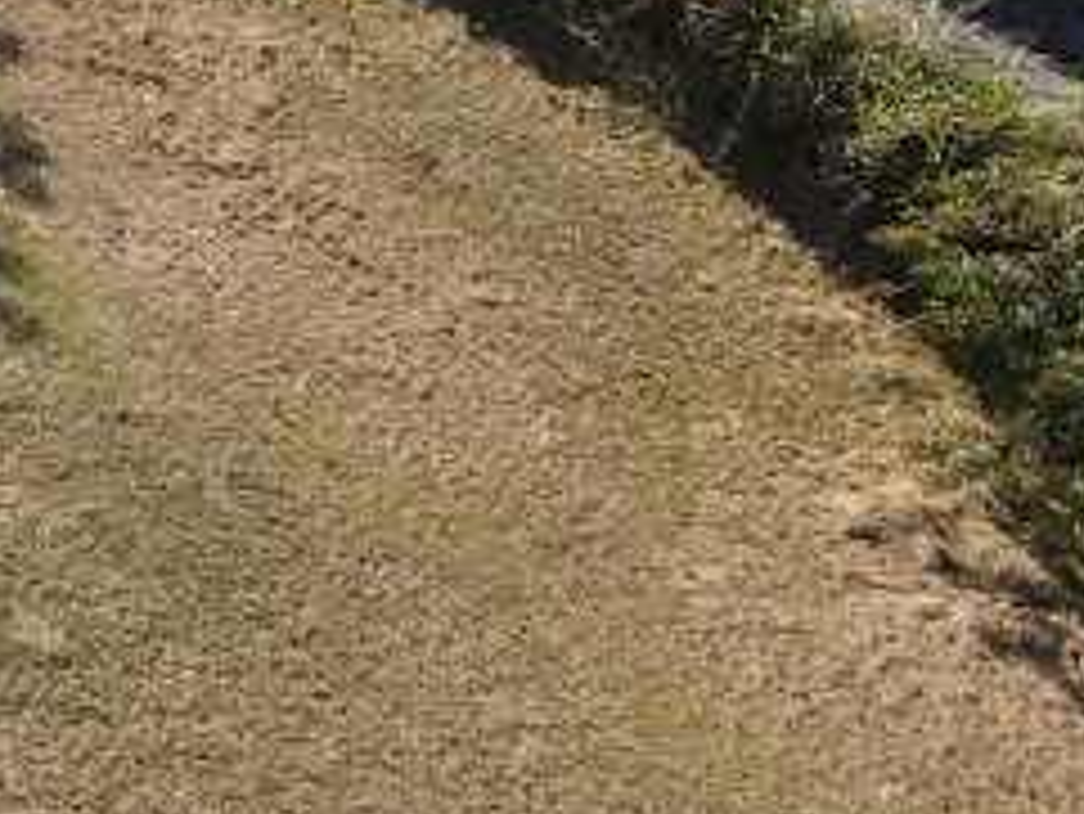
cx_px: -1165
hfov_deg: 15.1
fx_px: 3196
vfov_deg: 13.0
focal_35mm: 102
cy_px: -711
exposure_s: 1/320
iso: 100
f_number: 2.8
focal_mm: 4.5
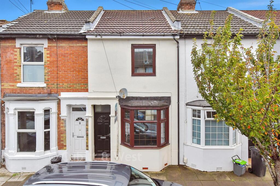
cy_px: 93
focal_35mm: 19
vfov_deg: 64.6
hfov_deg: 86.9
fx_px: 148
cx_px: 140
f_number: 8
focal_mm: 13
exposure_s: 1/320
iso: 500
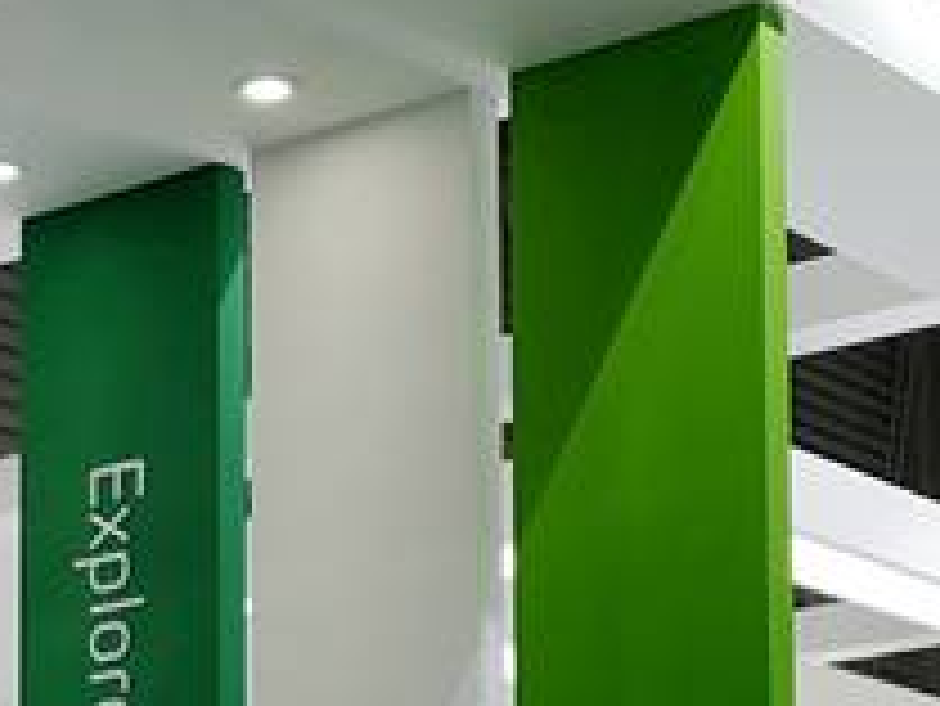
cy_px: 989
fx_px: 3505
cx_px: 351
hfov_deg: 15.3
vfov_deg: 11.1
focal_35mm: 129
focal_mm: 3.95
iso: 50
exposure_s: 1/100
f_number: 1.8
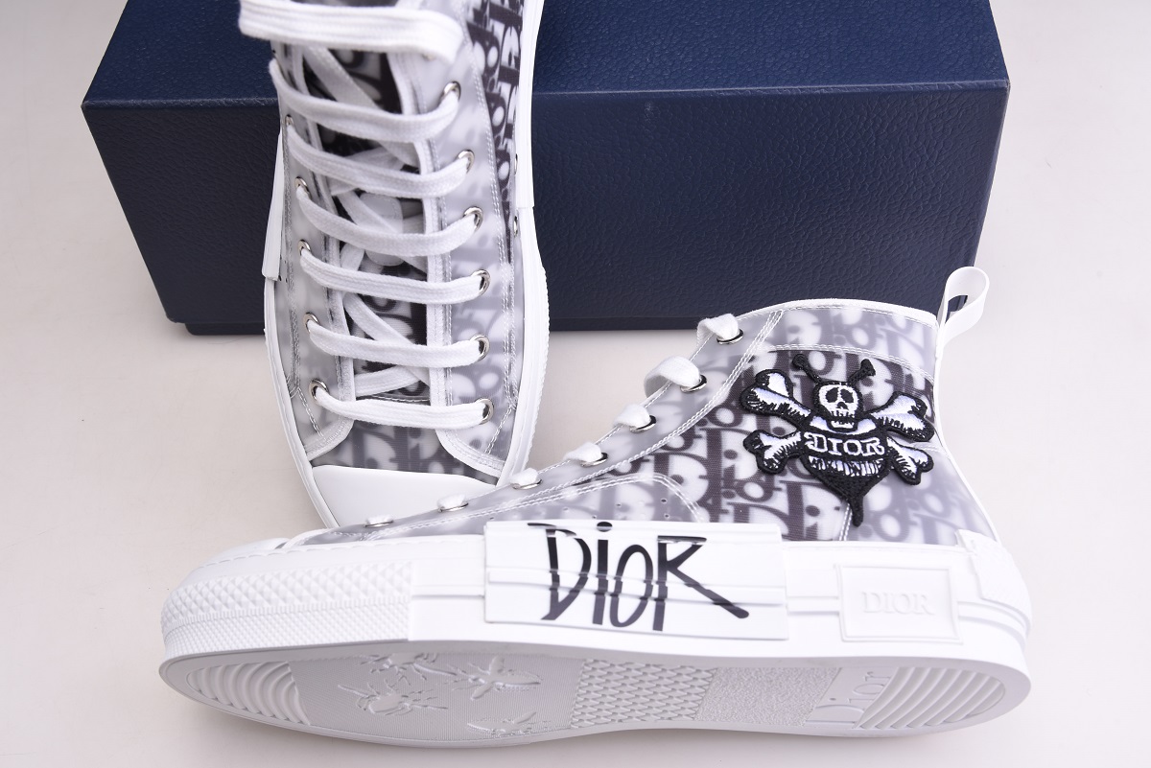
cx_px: 576
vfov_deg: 29.3
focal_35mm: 46
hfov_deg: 42.7
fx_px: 1471
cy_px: 384
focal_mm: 46
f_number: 11
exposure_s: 1/125
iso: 100
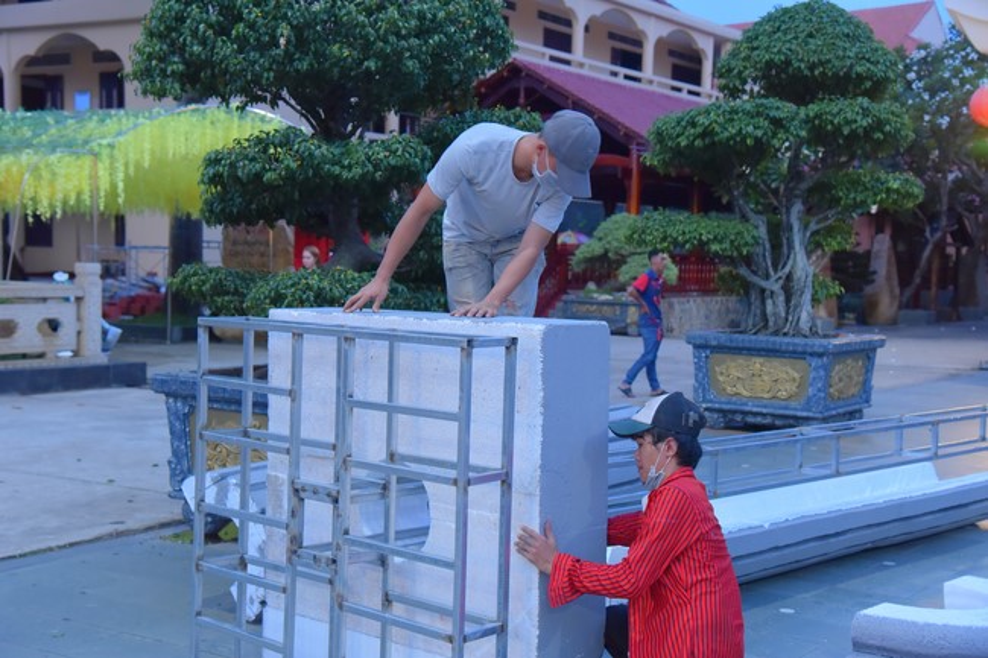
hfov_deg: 39.6
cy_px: 329
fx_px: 1372
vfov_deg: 27.0
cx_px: 494
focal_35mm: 50
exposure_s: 1/60
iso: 2000
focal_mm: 50
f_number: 5.6
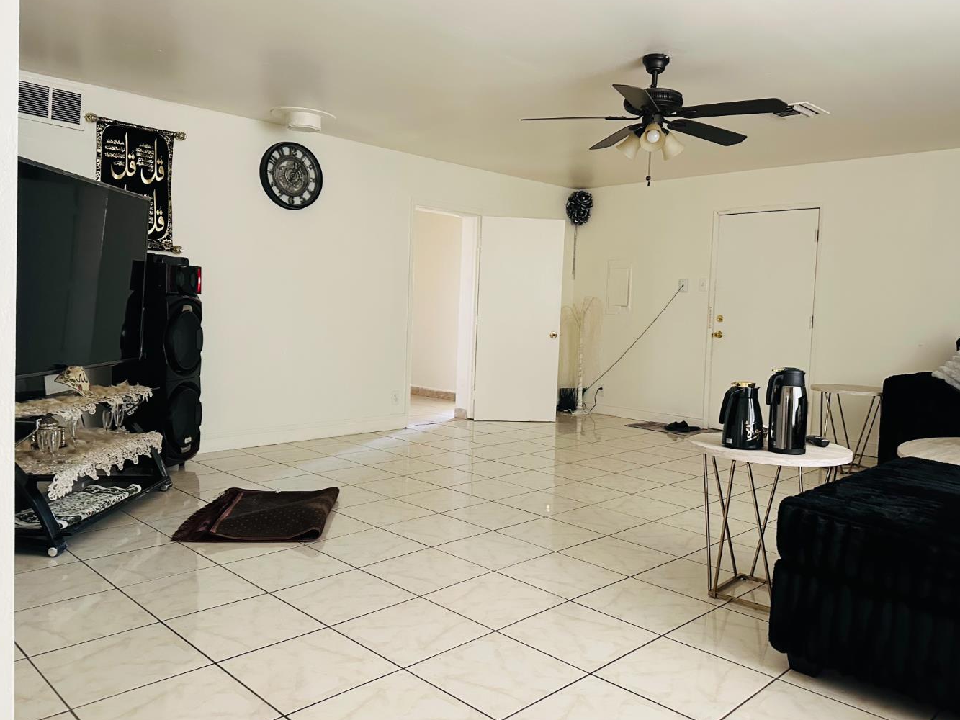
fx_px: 749
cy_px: 339
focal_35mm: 27
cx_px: 487
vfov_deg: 51.3
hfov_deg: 65.3
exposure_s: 1/60
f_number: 1.78
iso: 500
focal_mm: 6.86
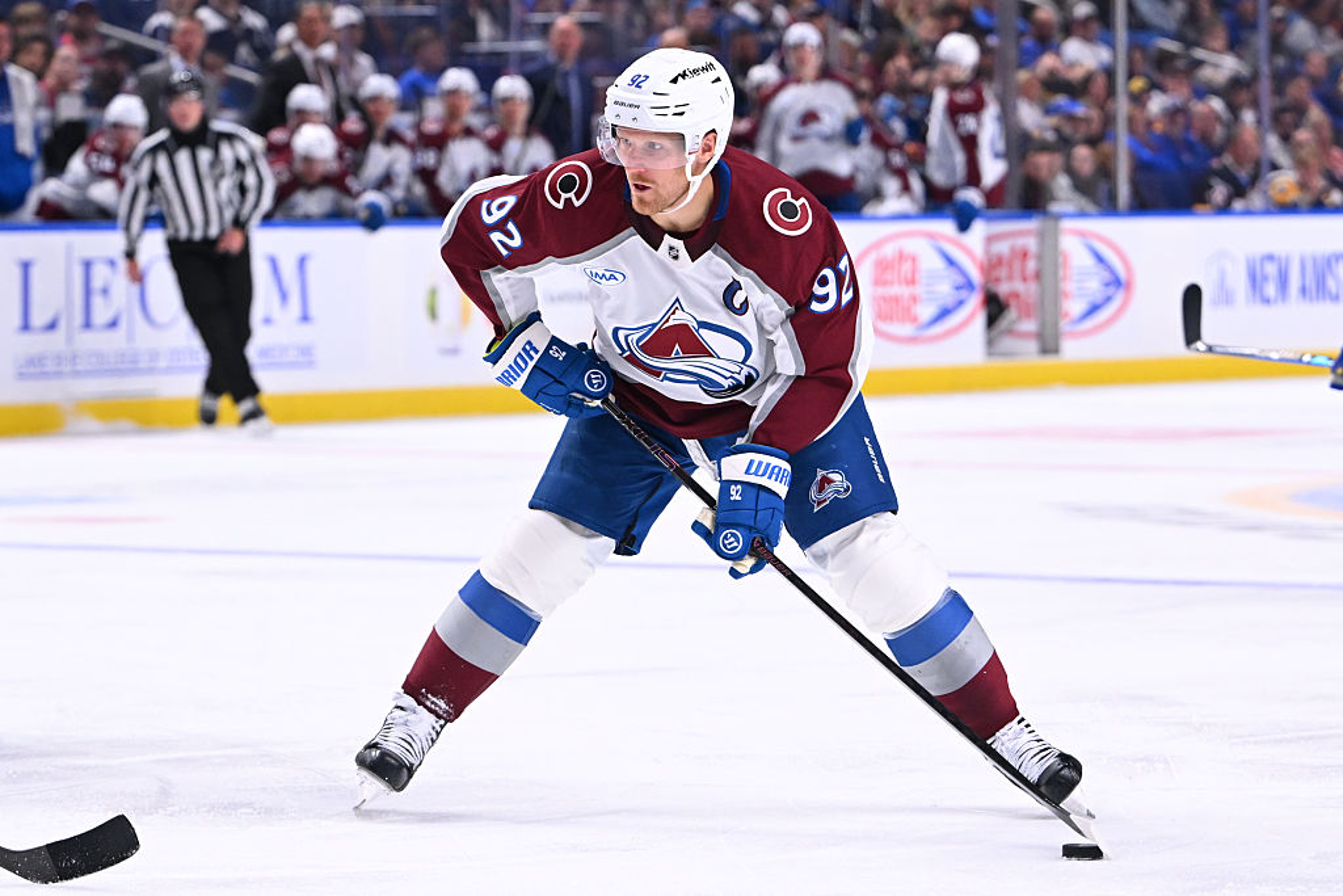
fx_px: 4104
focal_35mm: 110
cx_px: 672
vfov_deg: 12.5
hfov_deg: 18.6
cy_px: 448
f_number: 3.2
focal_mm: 110
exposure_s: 1/1600
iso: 2500
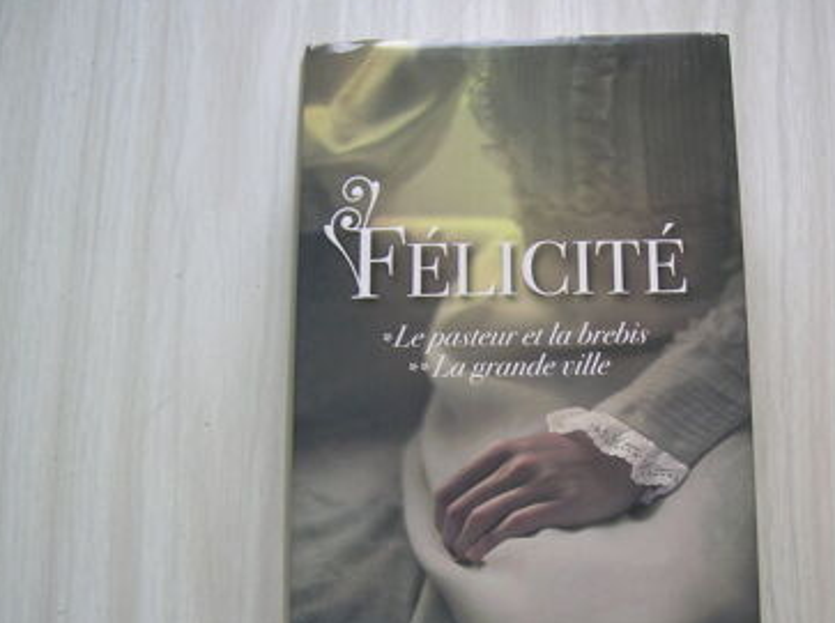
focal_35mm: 45
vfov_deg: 31.9
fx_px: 1084
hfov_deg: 41.7
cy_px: 403
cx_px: 536
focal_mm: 5.7
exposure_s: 1/22
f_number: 2.9
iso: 50
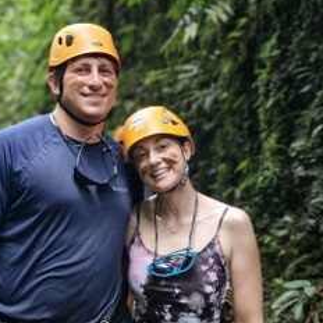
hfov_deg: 30.4
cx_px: 111
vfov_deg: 30.4
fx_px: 591
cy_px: 124
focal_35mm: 56
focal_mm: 5.54
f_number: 1.8
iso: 500
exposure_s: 1/60
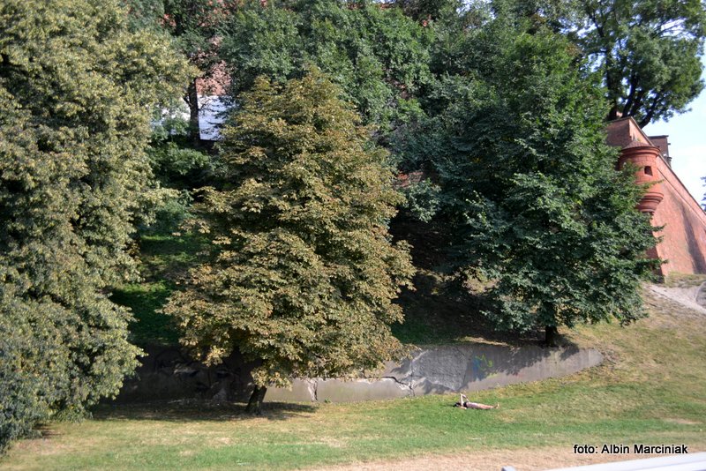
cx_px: 353
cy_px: 236
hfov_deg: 57.2
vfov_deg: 40.0
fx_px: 647
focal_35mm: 33
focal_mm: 22
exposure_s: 1/800
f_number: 4
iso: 400
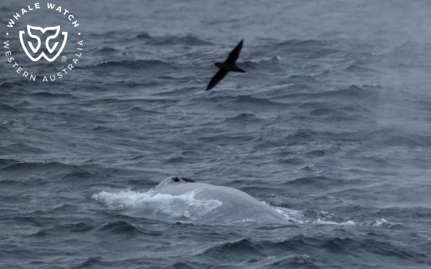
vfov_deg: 2.1
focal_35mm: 613
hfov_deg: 3.4
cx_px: 216
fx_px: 7201
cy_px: 142
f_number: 6.3
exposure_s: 1/8000
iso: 5600
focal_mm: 600
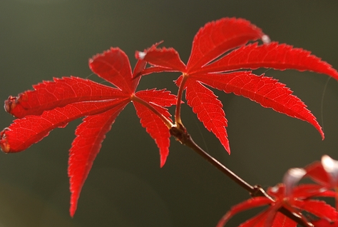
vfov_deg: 4.2
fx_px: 3095
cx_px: 220
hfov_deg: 6.2
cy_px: 111
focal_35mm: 329
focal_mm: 130
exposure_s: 1/250
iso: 100
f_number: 3.5
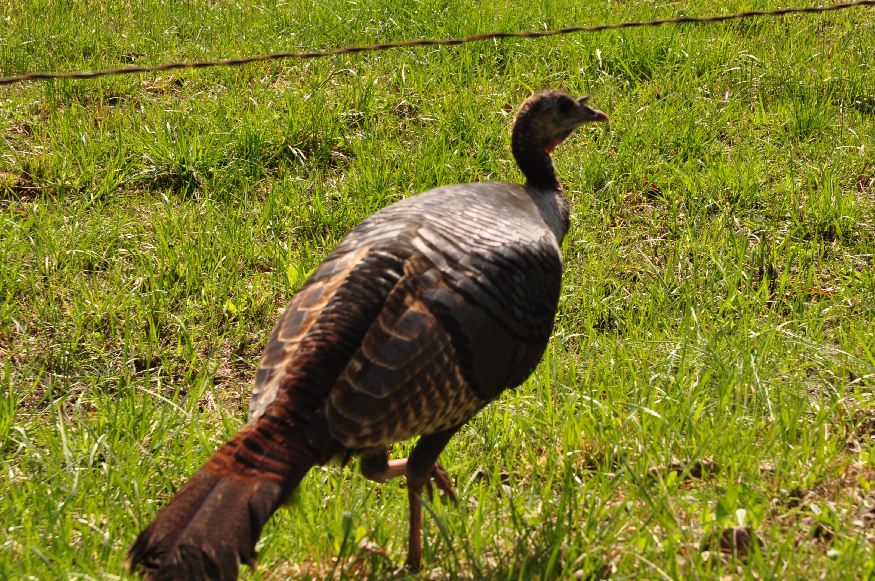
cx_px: 438
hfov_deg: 19.5
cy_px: 290
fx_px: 2549
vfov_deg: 13.0
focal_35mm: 105
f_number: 10
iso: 250
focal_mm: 70
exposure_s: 1/250
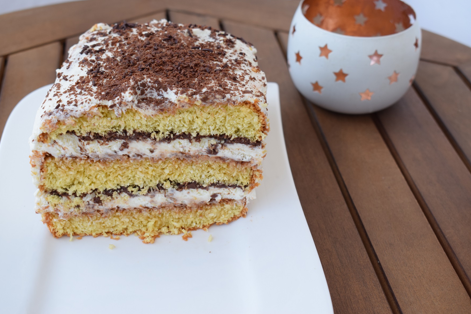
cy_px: 156
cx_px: 234
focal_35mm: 54
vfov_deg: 25.3
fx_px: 700
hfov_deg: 37.2
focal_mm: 35
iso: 400
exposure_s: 1/200
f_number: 7.1
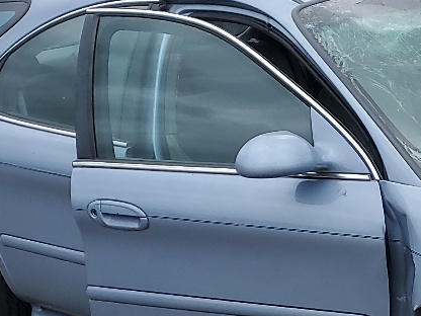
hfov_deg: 18.6
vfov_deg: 14.7
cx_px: 501
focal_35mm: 100
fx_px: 1216
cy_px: 251
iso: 50
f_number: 1.5
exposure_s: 1/1667
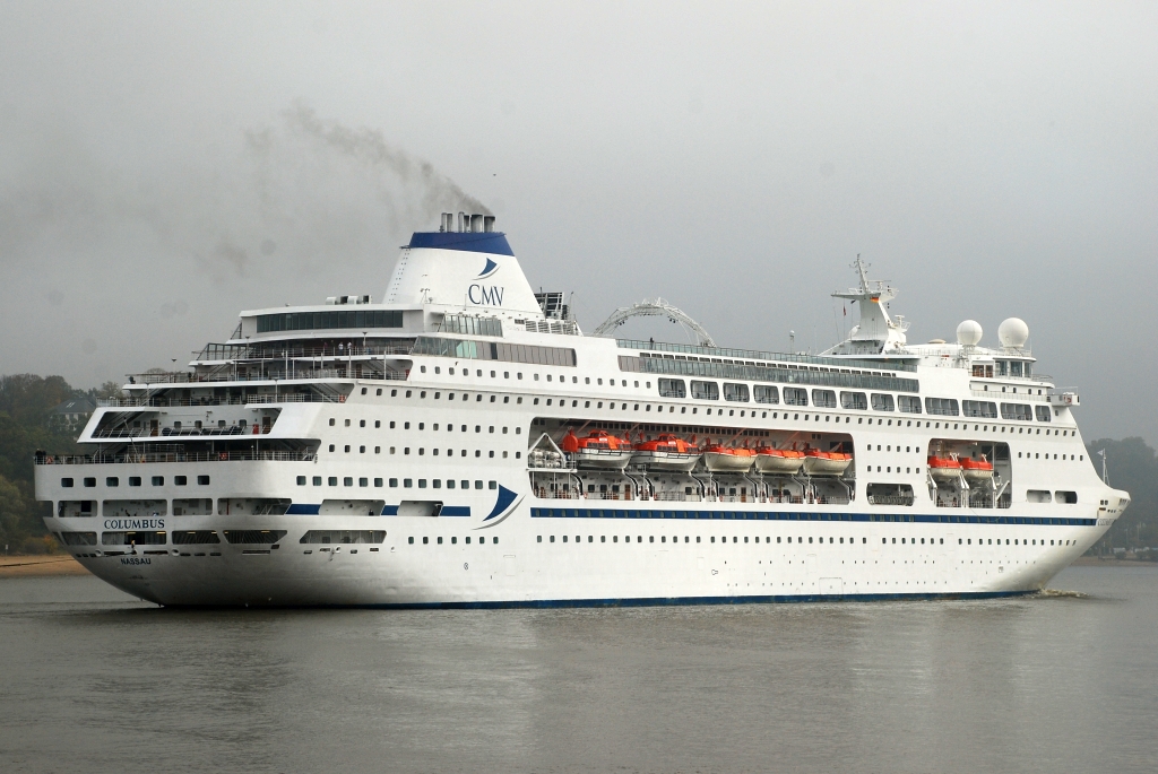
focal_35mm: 105
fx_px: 3381
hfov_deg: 19.4
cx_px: 579
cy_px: 387
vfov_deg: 13.1
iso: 180
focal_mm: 70
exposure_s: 1/250
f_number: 10
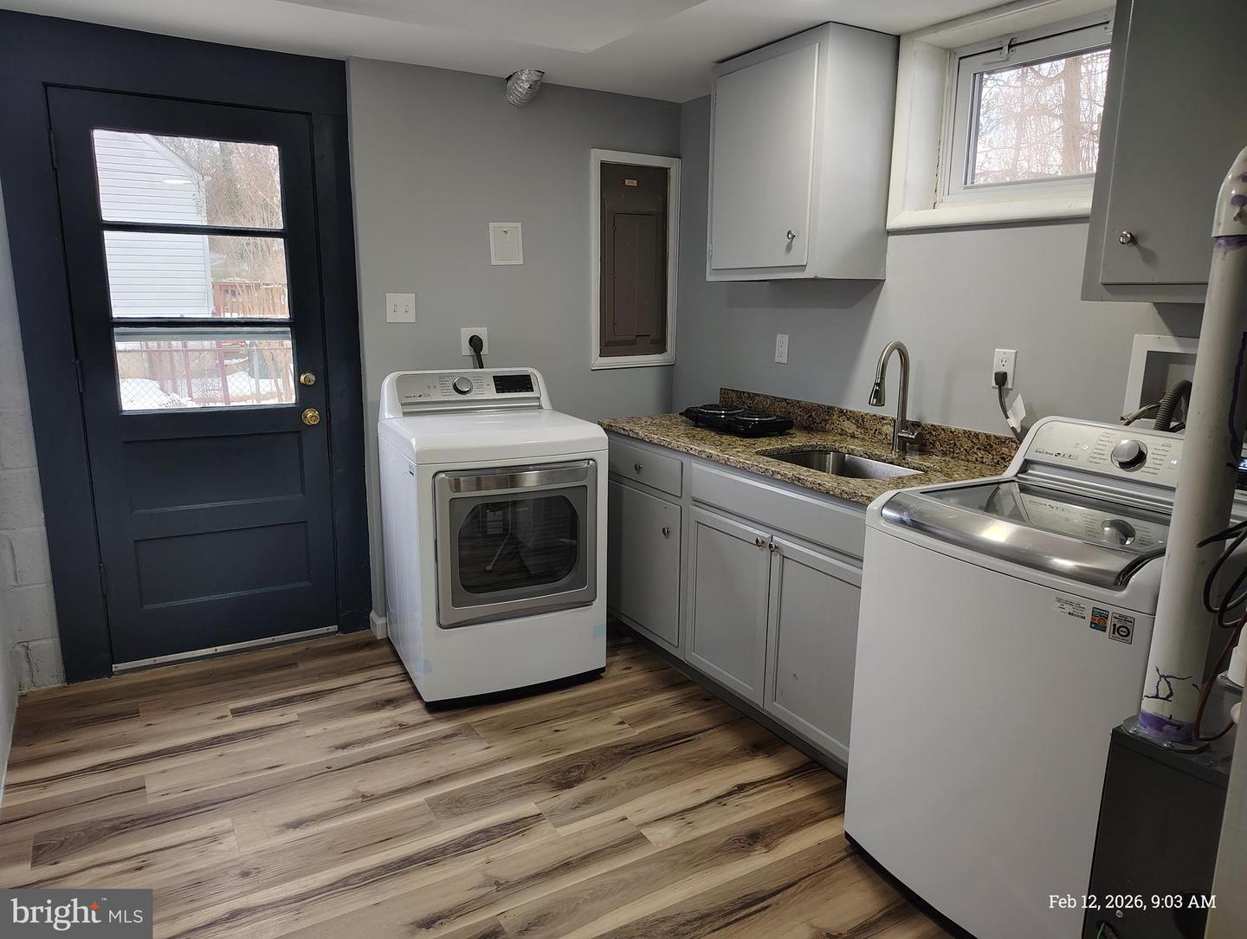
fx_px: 866
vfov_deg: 56.9
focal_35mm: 24
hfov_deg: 71.5
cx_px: 624
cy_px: 470
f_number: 1.8
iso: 619
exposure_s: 1/60
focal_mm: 5.56
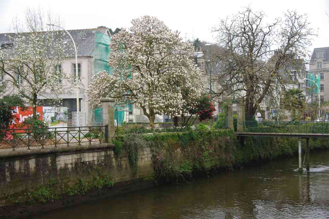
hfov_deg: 37.9
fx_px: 480
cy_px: 110
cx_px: 164
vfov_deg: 25.8
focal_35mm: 52
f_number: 6.3
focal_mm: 35
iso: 1600
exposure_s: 1/60
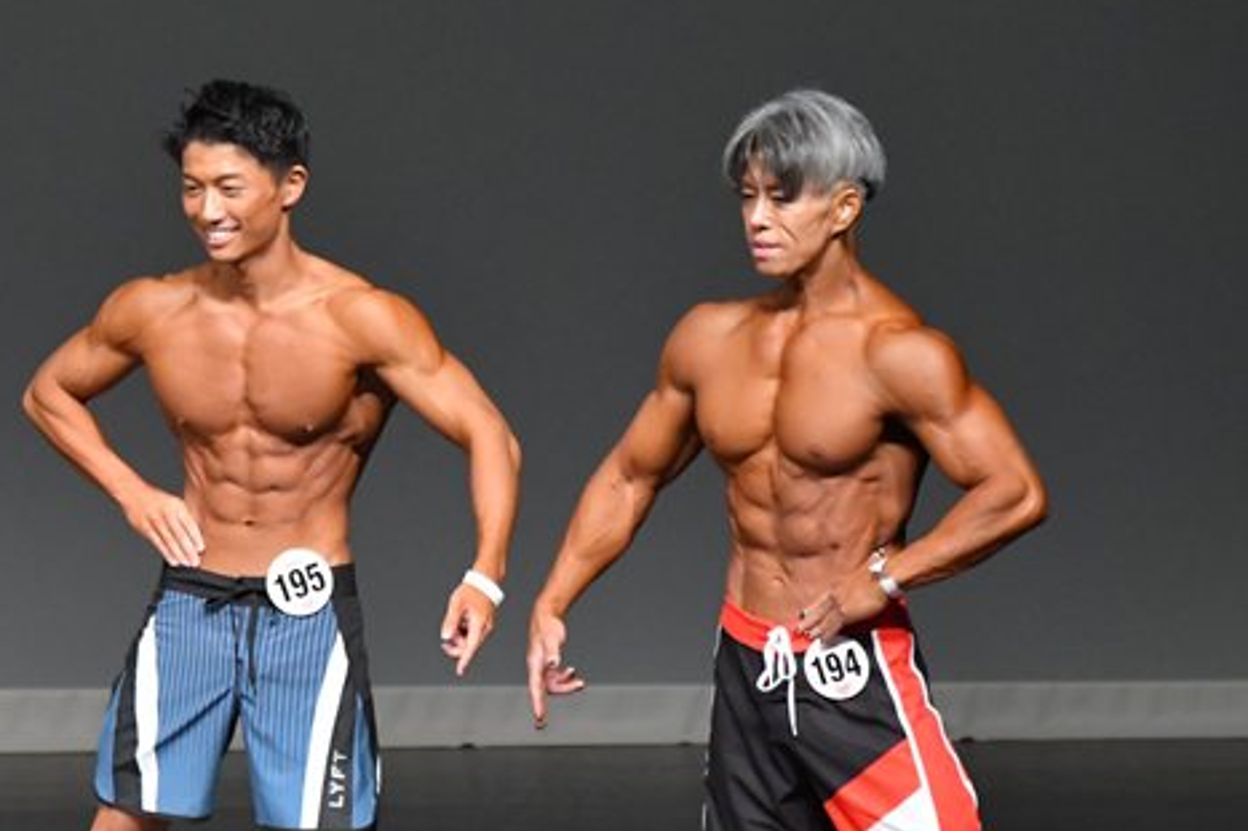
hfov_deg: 3.9
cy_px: 652
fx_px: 18123
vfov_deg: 2.6
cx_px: 365
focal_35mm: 523
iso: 5000
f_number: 5.6
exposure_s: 1/400
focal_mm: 210
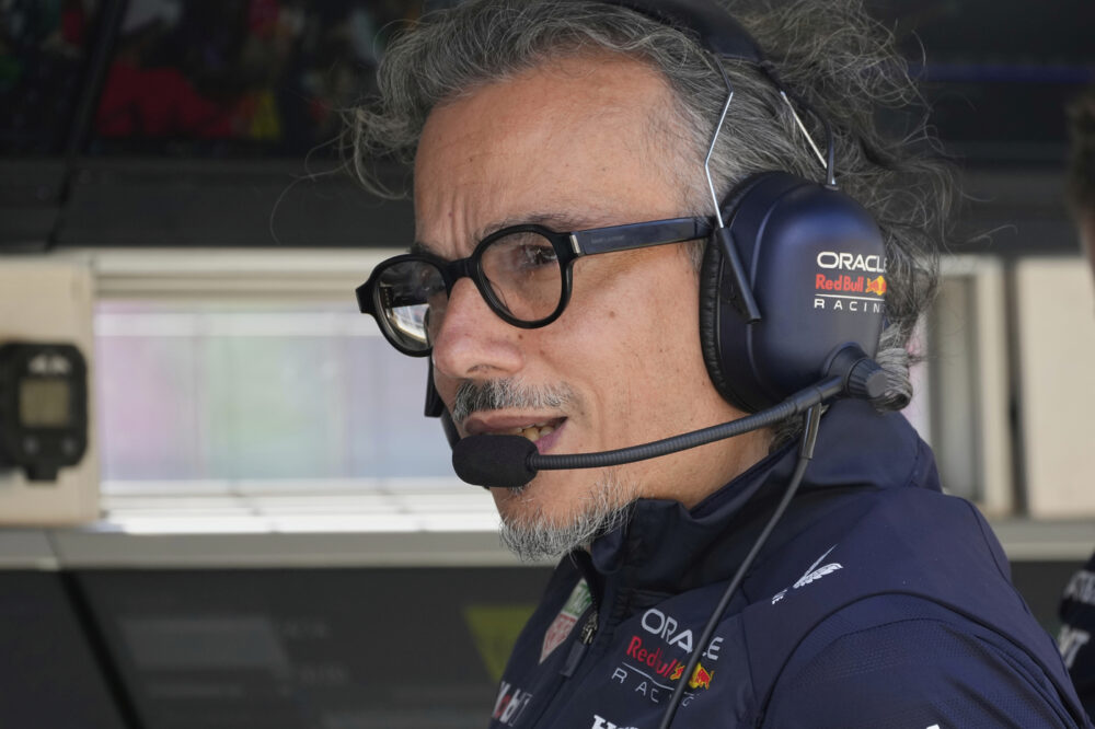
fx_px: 14077
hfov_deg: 4.5
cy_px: 364
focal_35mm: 463
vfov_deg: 3.0
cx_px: 548
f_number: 6.3
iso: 640
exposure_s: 1/320
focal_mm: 309
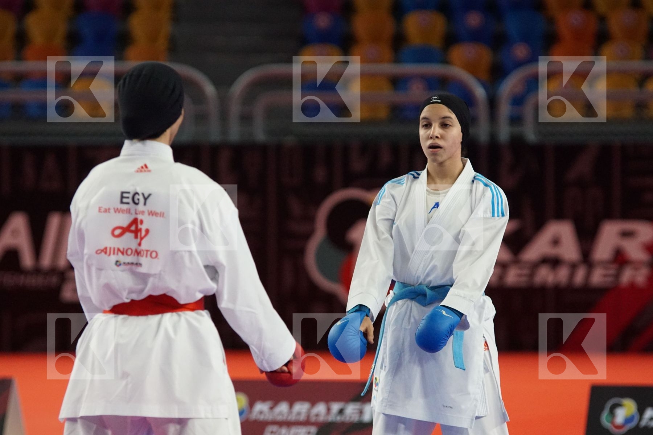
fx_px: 4353
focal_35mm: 240
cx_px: 326
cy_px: 218
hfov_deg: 8.6
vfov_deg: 5.7
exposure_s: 1/2000
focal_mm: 160
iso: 3200
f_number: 3.2
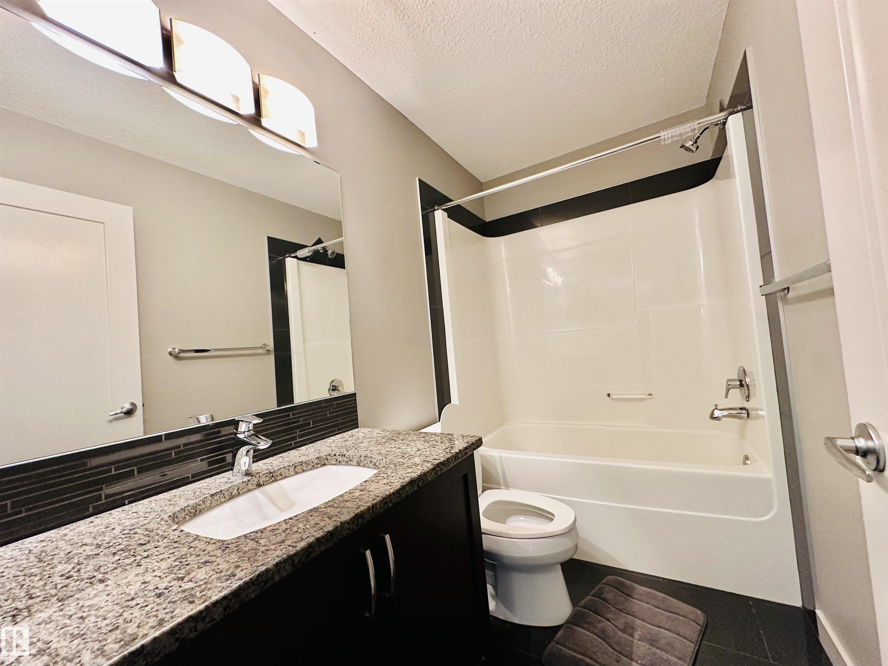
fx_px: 359
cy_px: 333
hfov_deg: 102.1
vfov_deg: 85.7
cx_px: 444
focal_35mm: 14
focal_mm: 2.22
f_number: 2.2
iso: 400
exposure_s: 1/60
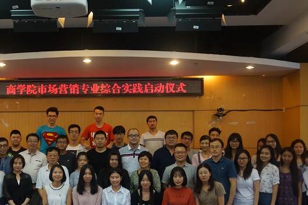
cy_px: 145
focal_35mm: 51
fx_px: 436
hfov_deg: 38.5
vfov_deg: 26.2
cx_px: 103
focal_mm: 23
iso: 800
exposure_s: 1/60
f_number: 4
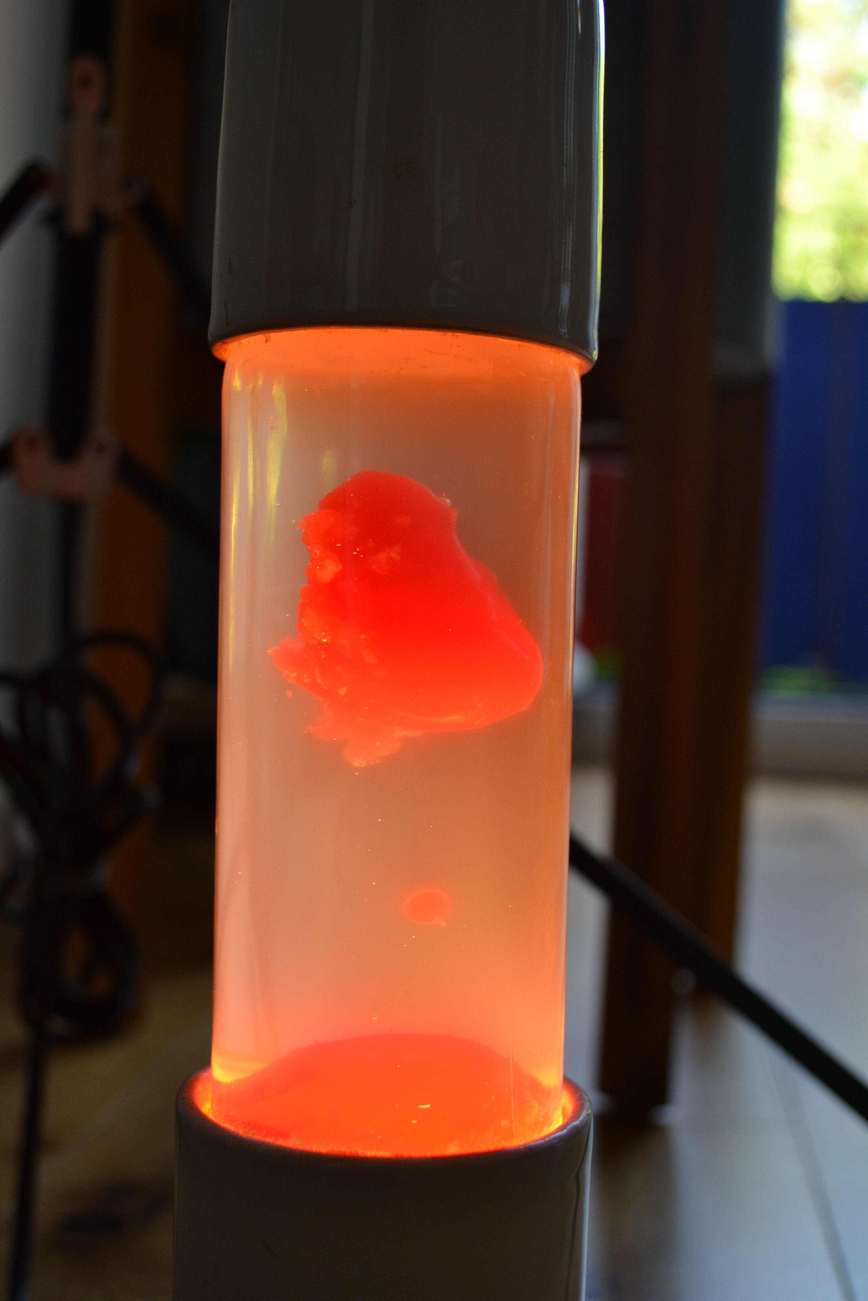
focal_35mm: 45
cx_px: 434
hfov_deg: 29.9
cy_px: 650
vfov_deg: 43.6
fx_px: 1627
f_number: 5.6
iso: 400
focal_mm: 30
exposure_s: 1/125
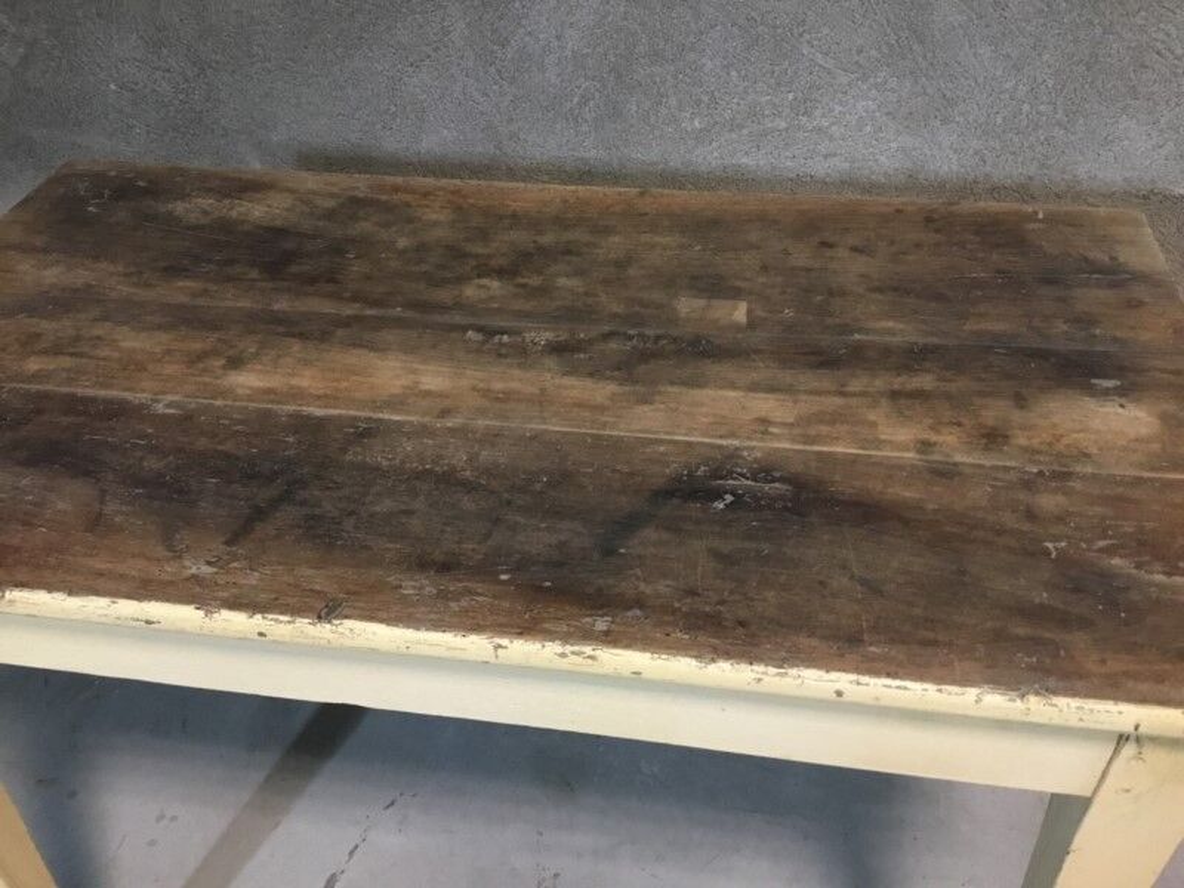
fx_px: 1060
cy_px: 444
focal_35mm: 31
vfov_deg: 45.4
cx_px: 592
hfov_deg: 58.4
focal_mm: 3.3
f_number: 2.4
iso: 200
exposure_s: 1/20
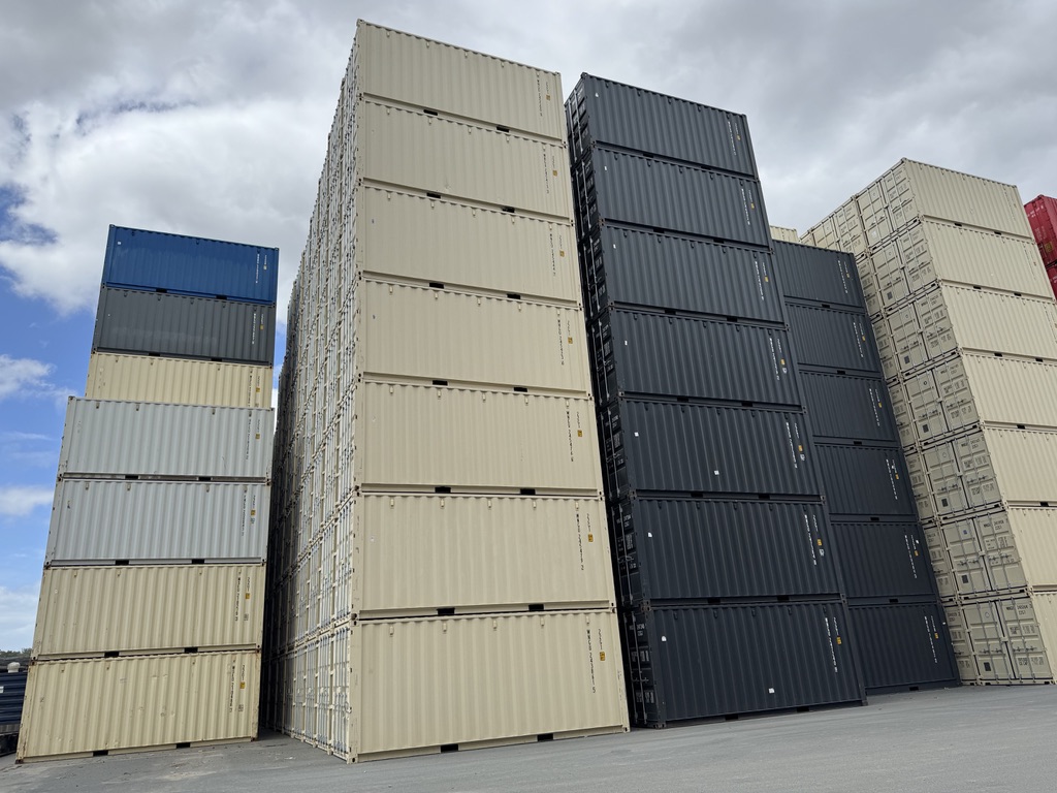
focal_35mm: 24
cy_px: 396
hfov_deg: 71.6
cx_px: 528
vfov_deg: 56.8
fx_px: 733
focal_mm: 6.76
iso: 80
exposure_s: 1/4310
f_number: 1.78
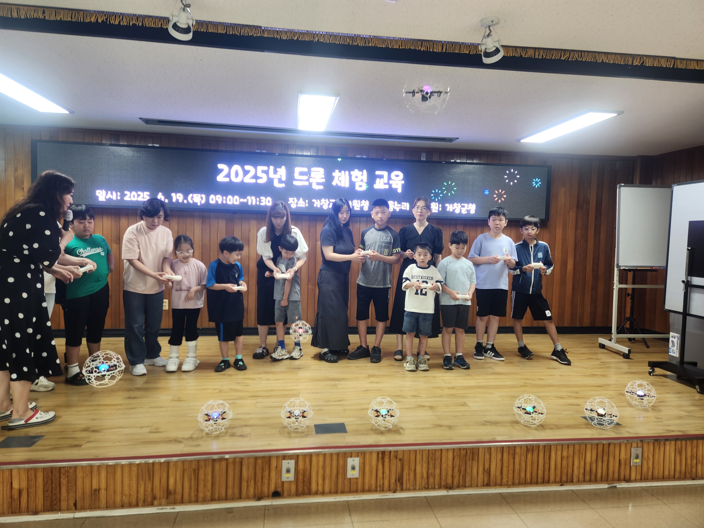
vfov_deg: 58.9
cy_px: 264
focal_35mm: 23
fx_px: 468
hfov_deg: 73.9
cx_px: 352
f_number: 1.8
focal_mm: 5.4
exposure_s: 1/53
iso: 80
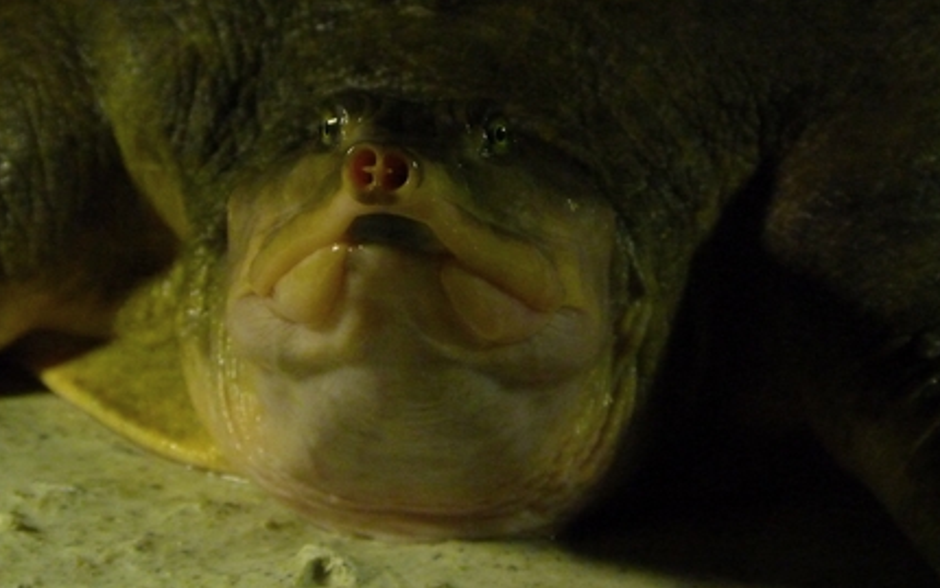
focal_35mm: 246
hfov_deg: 8.5
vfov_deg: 5.3
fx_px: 6304
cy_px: 245
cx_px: 413
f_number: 3.8
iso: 800
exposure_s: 1/125
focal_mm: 34.6
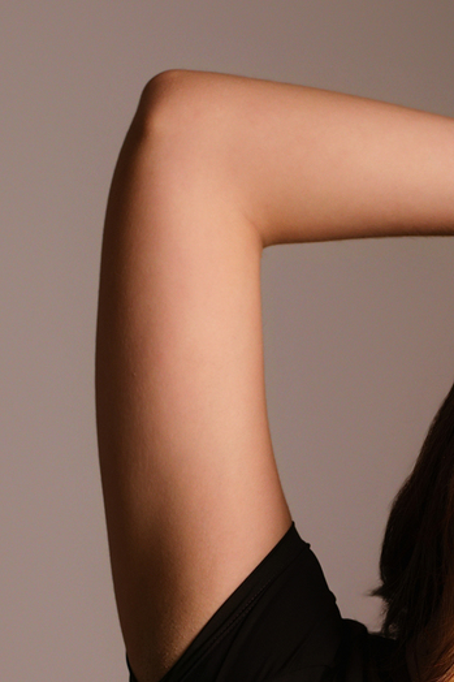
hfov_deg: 7.9
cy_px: 773
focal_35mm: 172
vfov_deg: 11.7
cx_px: 455
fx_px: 3256
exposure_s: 1/200
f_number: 4
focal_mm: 50
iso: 125
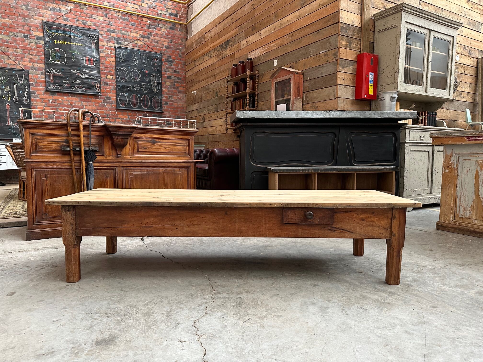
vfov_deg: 56.8
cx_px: 242
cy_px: 181
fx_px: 335
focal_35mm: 24
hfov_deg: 71.6
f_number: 1.78
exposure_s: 1/60
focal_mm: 6.86
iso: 320
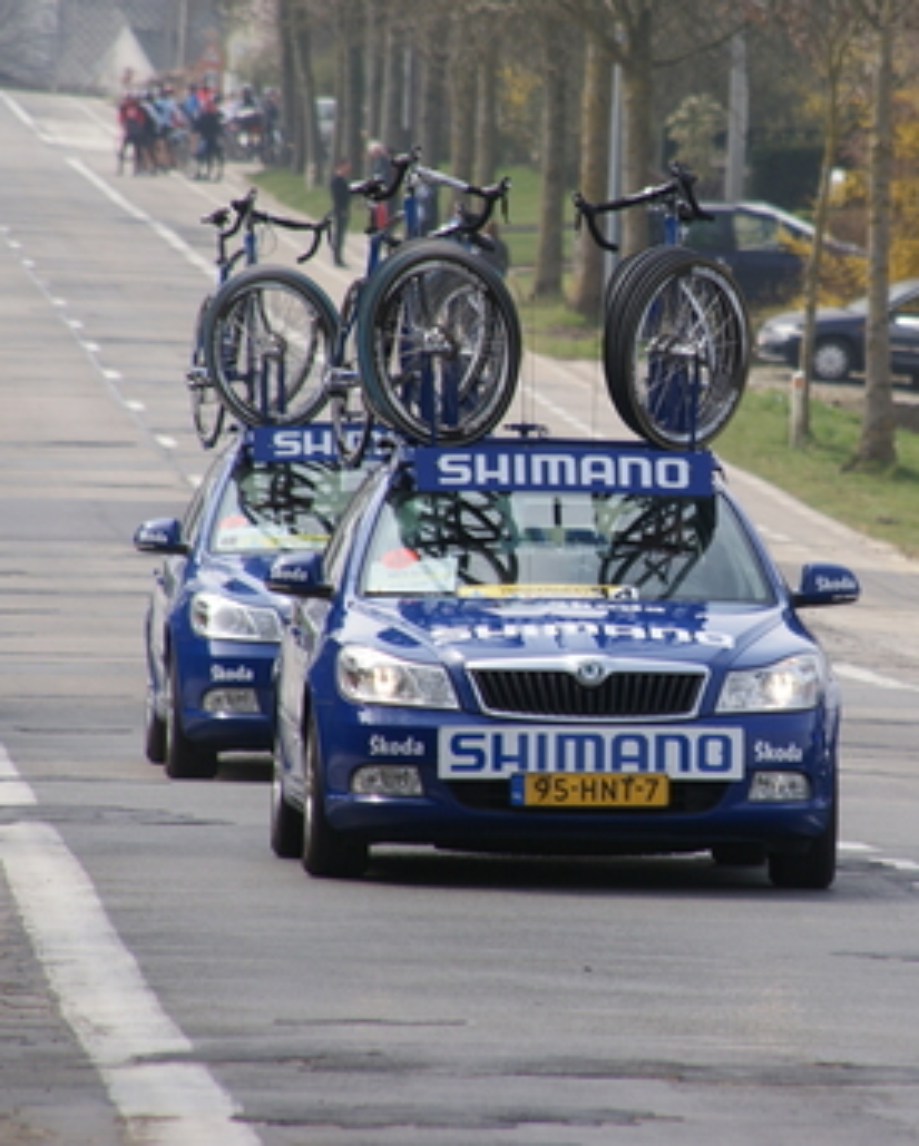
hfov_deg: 3.2
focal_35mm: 492
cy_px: 518
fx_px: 16705
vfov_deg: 3.9
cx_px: 739
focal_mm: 200
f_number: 7.1
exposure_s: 1/320
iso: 100
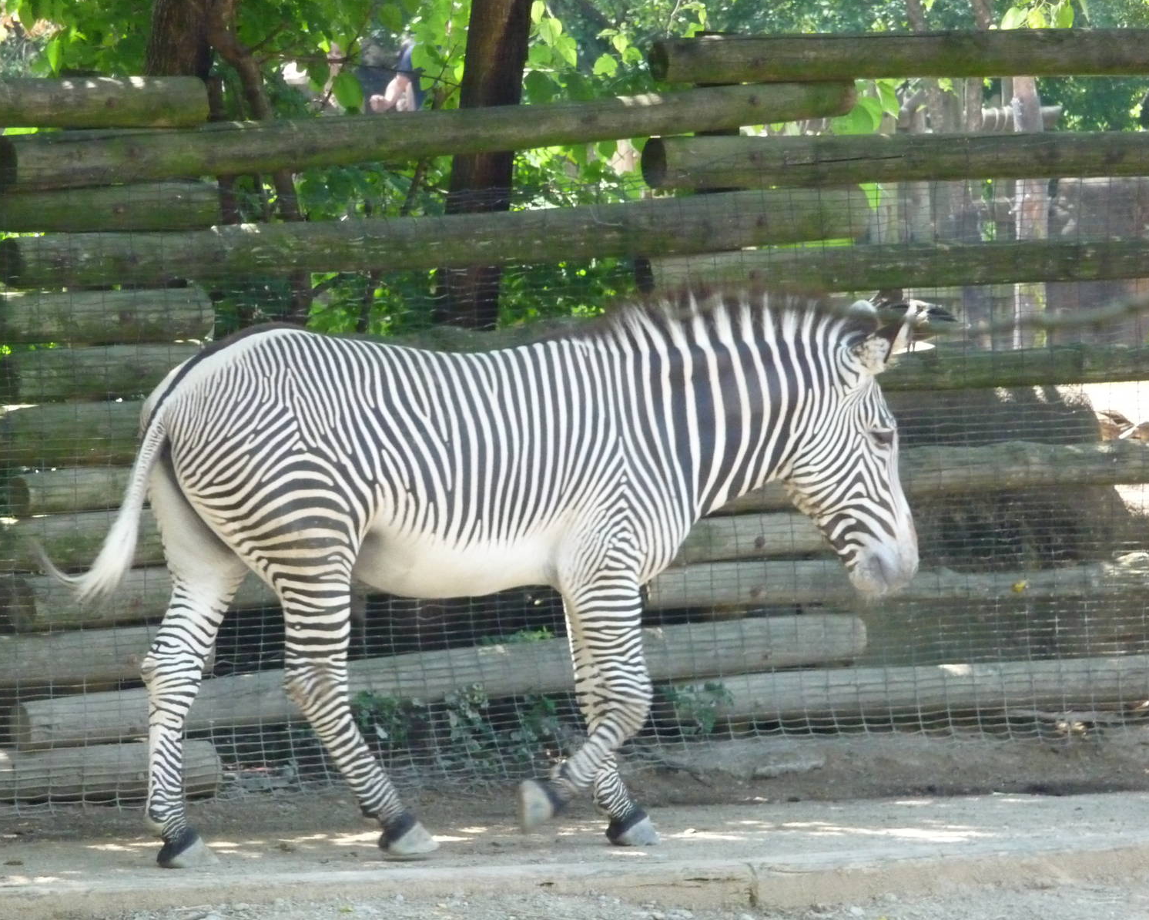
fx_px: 9965
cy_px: 459
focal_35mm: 293
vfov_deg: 5.3
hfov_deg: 6.6
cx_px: 550
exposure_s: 1/250
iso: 800
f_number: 4.9
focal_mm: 47
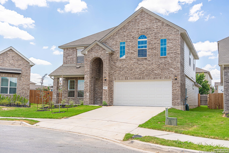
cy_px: 76
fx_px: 242
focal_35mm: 38
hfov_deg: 50.7
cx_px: 114
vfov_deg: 35.1
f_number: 9
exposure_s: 1/640
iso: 100
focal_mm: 38
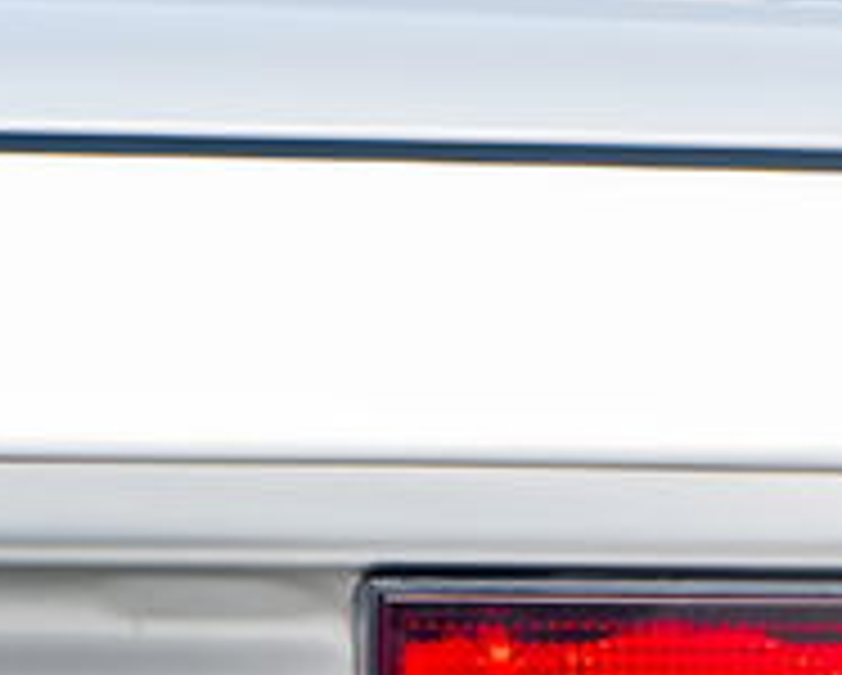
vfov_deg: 6.0
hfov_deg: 7.4
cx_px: 1198
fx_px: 6411
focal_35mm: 257
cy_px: 738
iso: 50
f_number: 4.5
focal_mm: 50
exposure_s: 1/10
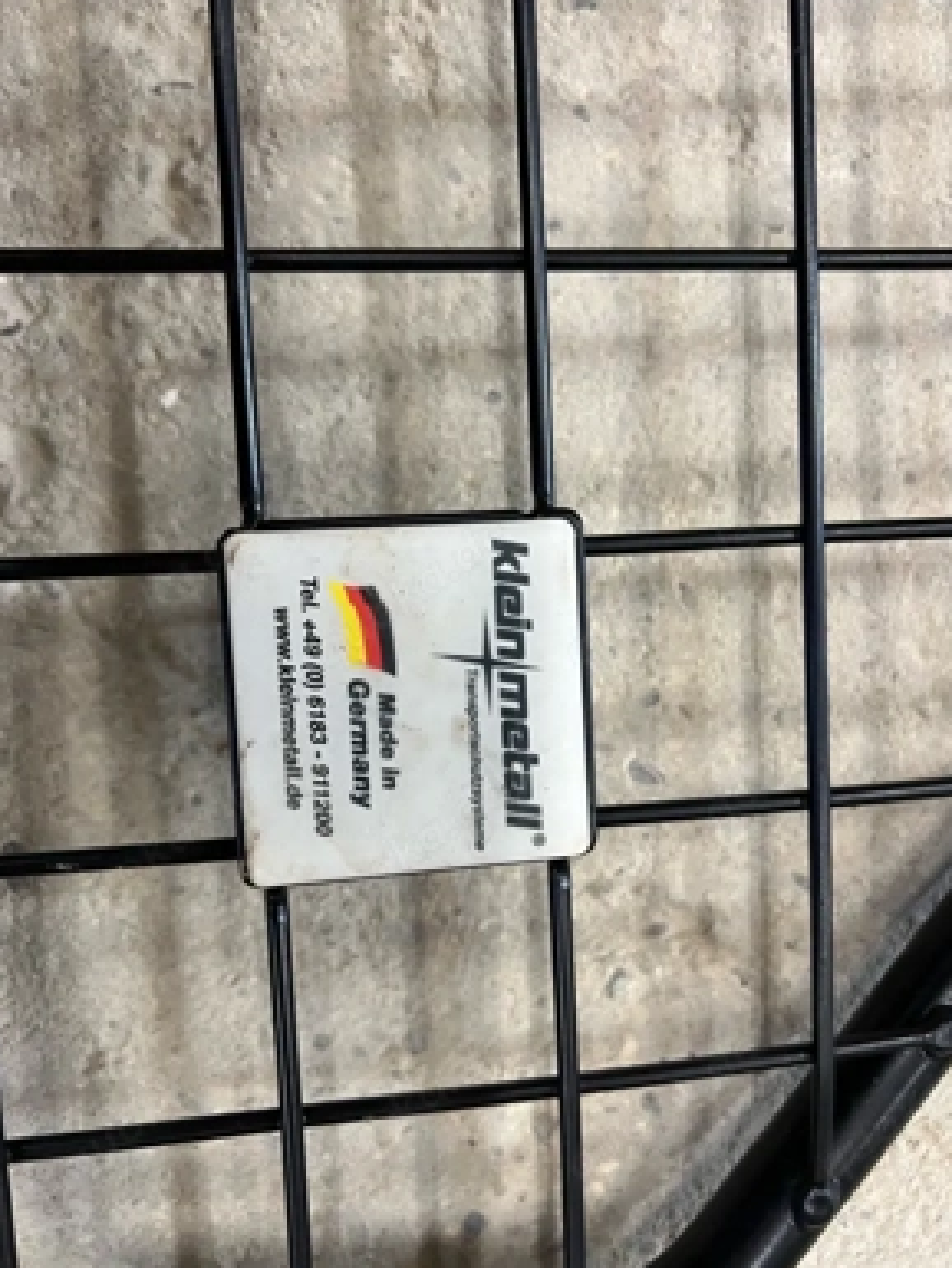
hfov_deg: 51.4
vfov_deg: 65.3
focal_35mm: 27
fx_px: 990
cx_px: 481
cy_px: 629
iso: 200
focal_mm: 5.7
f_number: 1.5
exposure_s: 1/50
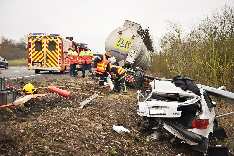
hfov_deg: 48.4
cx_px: 117
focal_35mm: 40
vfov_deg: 33.4
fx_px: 260
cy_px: 78
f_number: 2.8
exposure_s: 1/1600
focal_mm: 40
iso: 400
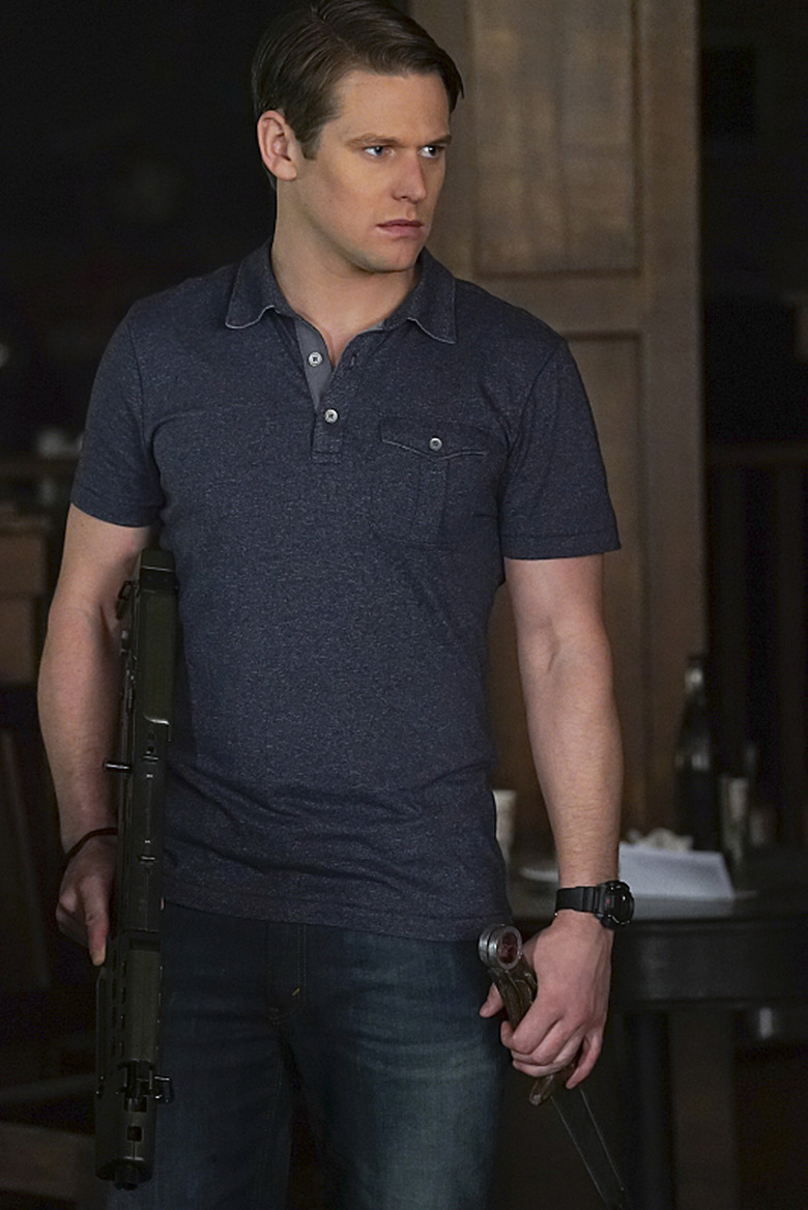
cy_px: 605
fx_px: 5145
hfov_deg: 9.0
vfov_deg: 13.4
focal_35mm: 153
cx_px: 404
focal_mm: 153
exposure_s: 1/50
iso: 8000
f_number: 4
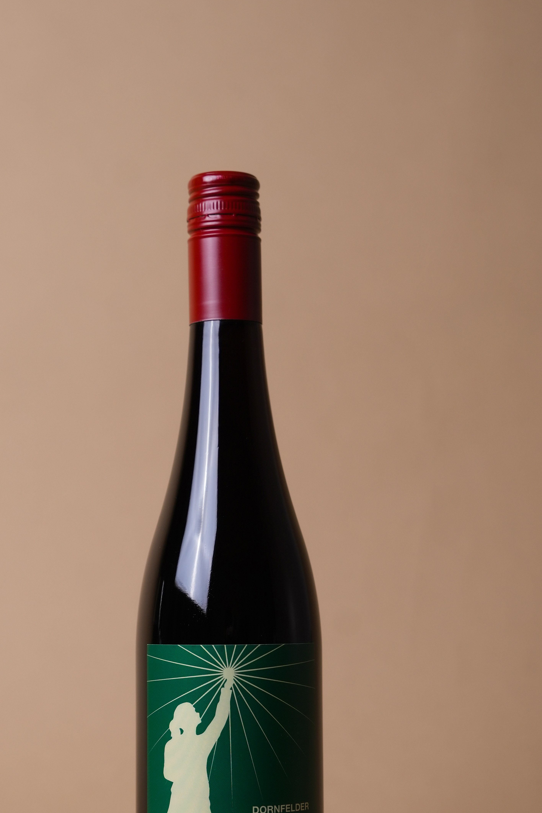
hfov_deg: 16.9
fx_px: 1829
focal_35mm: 81
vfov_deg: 25.0
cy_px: 504
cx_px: 243
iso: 250
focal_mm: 50
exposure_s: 1/160
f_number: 4
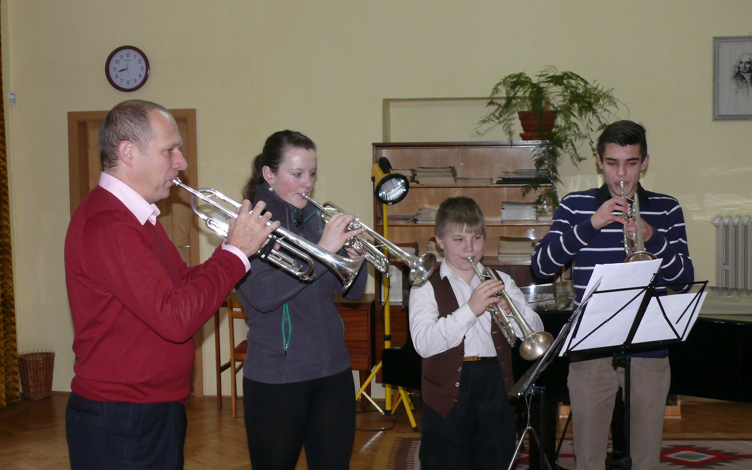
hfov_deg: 36.9
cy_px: 224
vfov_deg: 23.5
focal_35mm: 55
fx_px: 1127
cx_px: 371
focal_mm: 9.4
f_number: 3.2
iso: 200
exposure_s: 1/30
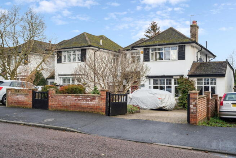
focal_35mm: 35
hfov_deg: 54.4
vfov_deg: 37.9
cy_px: 79
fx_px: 229
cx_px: 118
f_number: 10
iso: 640
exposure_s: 1/80
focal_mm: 35
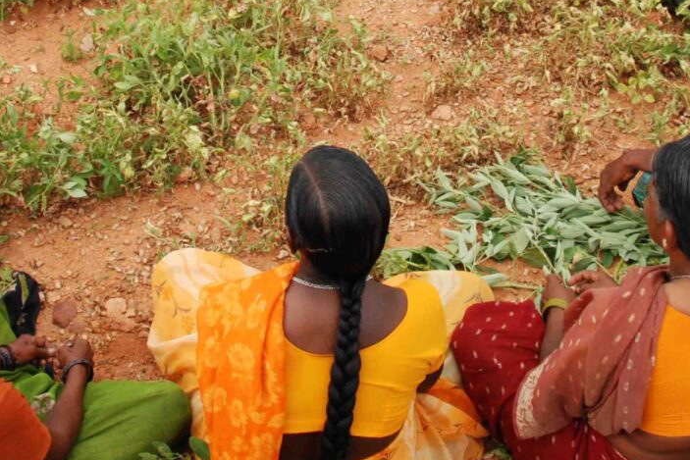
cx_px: 297
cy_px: -3
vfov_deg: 22.1
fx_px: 1131
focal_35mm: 59
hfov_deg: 33.9
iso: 400
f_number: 11
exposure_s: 1/250
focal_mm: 18
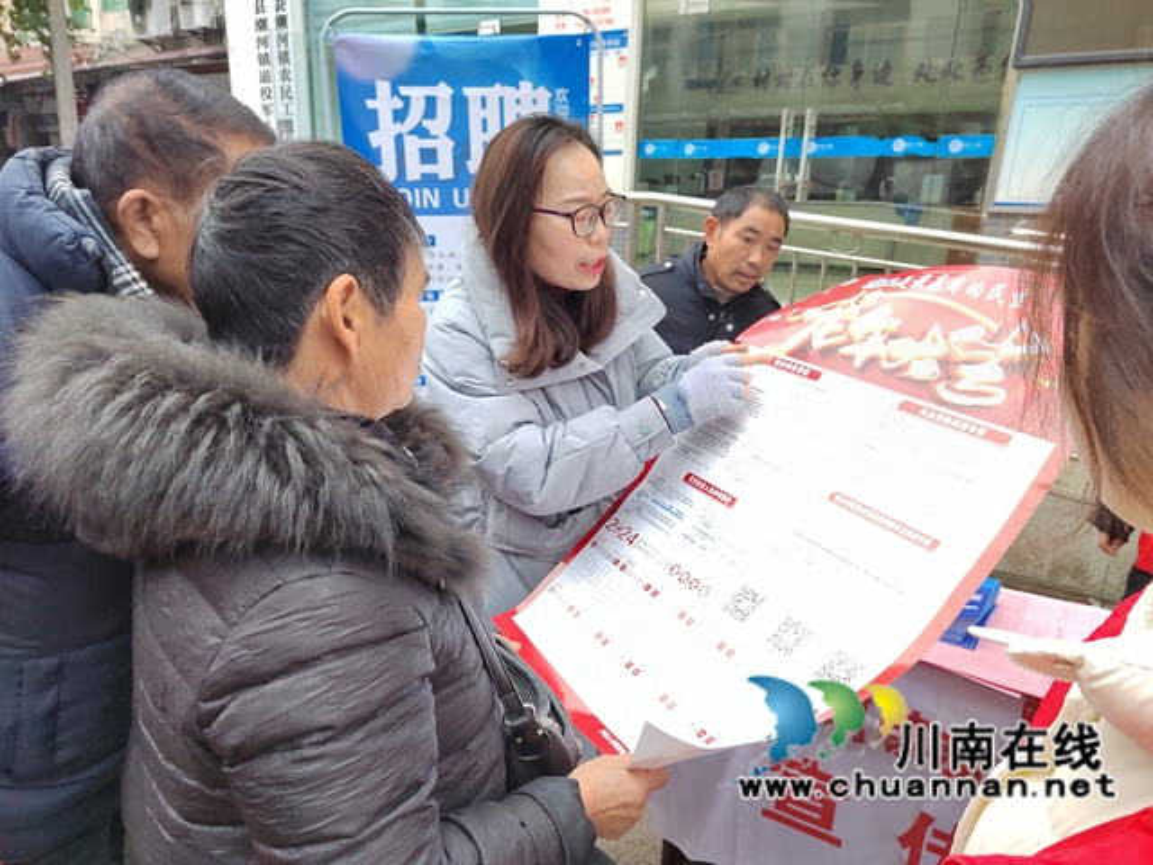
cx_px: 576
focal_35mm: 23
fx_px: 766
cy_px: 432
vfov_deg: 58.9
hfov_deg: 73.9
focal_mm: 5.52
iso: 666
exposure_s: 1/100
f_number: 1.9
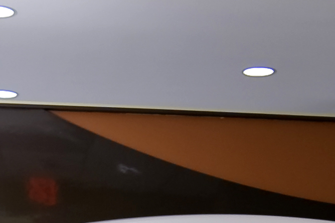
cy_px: 310
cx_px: 206
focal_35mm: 115
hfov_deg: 17.8
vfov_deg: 11.5
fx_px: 1069
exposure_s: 1/30
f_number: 3.5
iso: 250
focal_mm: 15
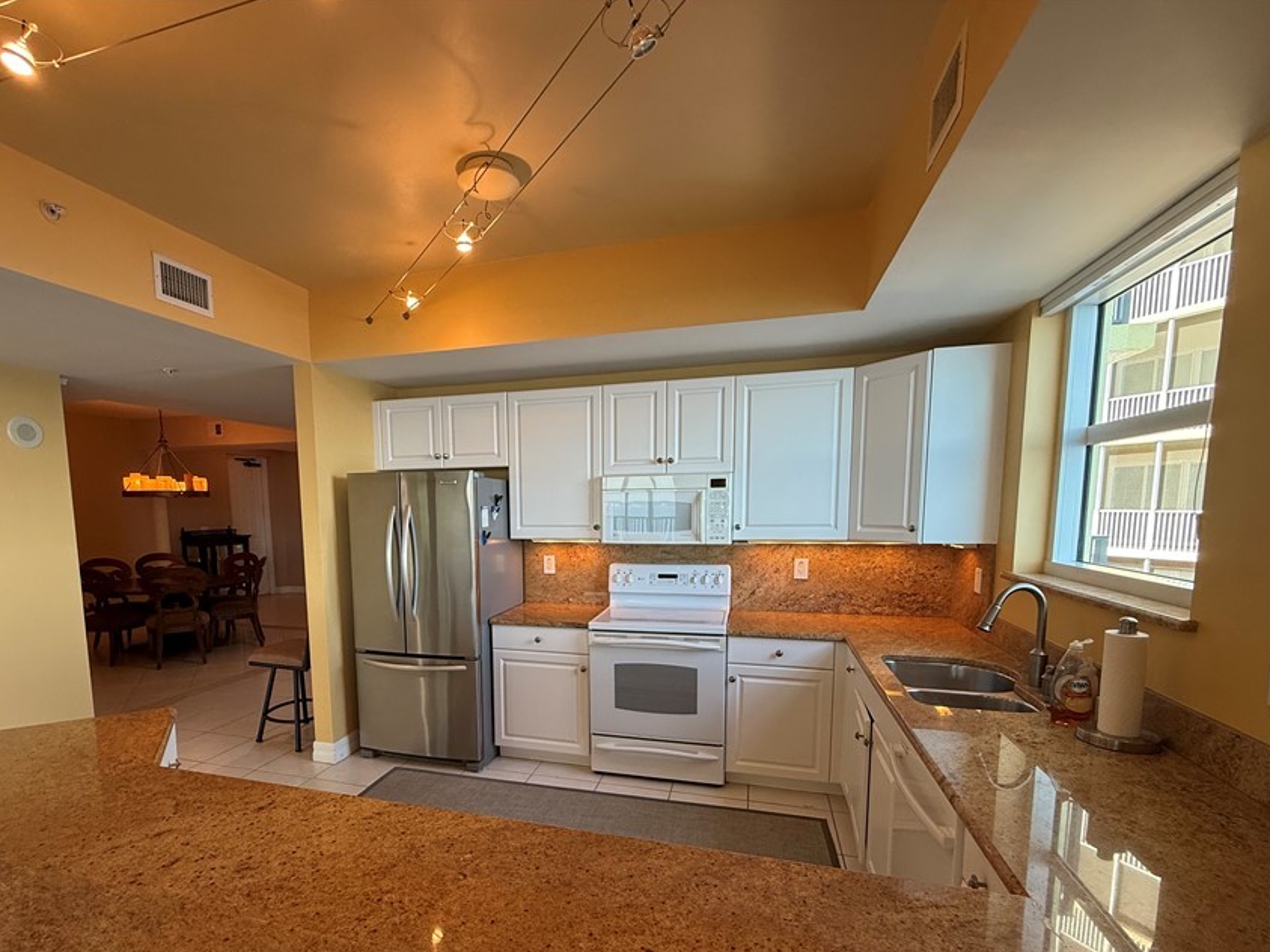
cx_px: 565
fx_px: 624
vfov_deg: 73.9
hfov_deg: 90.7
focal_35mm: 17
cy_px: 574
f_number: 2.2
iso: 160
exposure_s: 1/120
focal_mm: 2.22
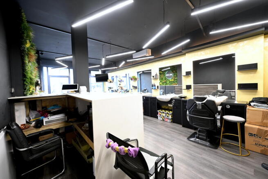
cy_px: 90
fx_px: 104
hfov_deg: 104.2
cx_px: 134
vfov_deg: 81.2
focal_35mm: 14
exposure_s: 1/80
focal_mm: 14
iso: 1000
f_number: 3.5
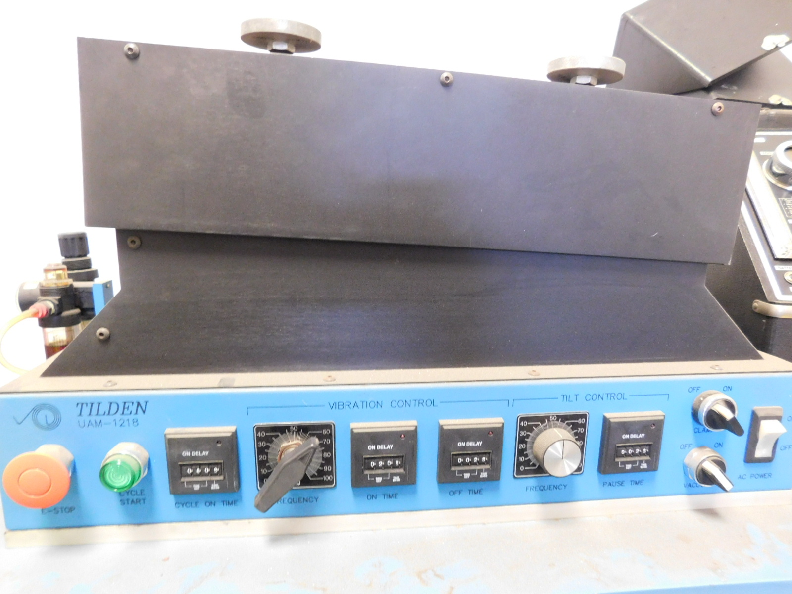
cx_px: 396
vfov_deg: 58.9
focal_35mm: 23
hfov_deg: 73.9
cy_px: 297
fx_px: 526
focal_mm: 4
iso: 500
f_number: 3
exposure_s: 1/8
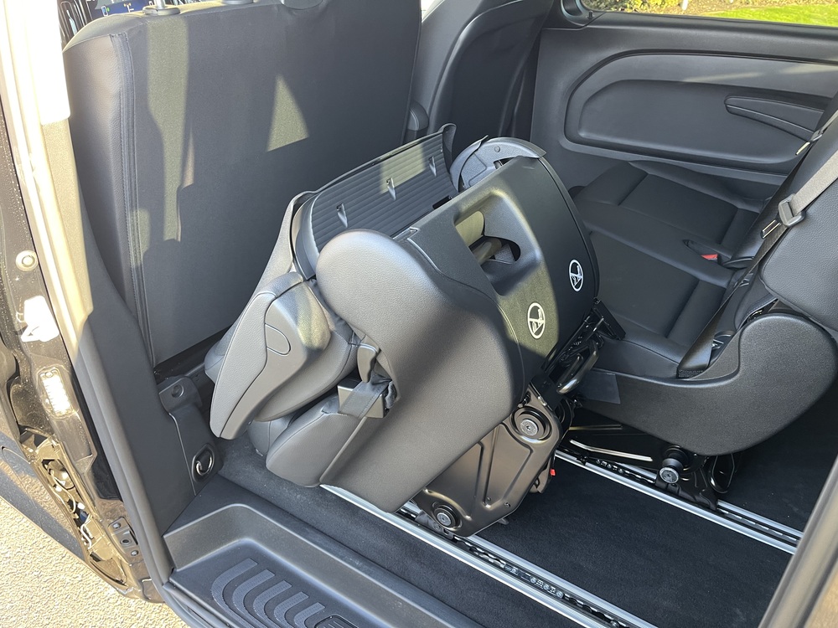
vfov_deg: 54.9
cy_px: 314
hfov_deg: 69.4
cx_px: 419
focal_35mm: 25
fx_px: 605
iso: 125
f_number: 1.6
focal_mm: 5.1
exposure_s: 1/66
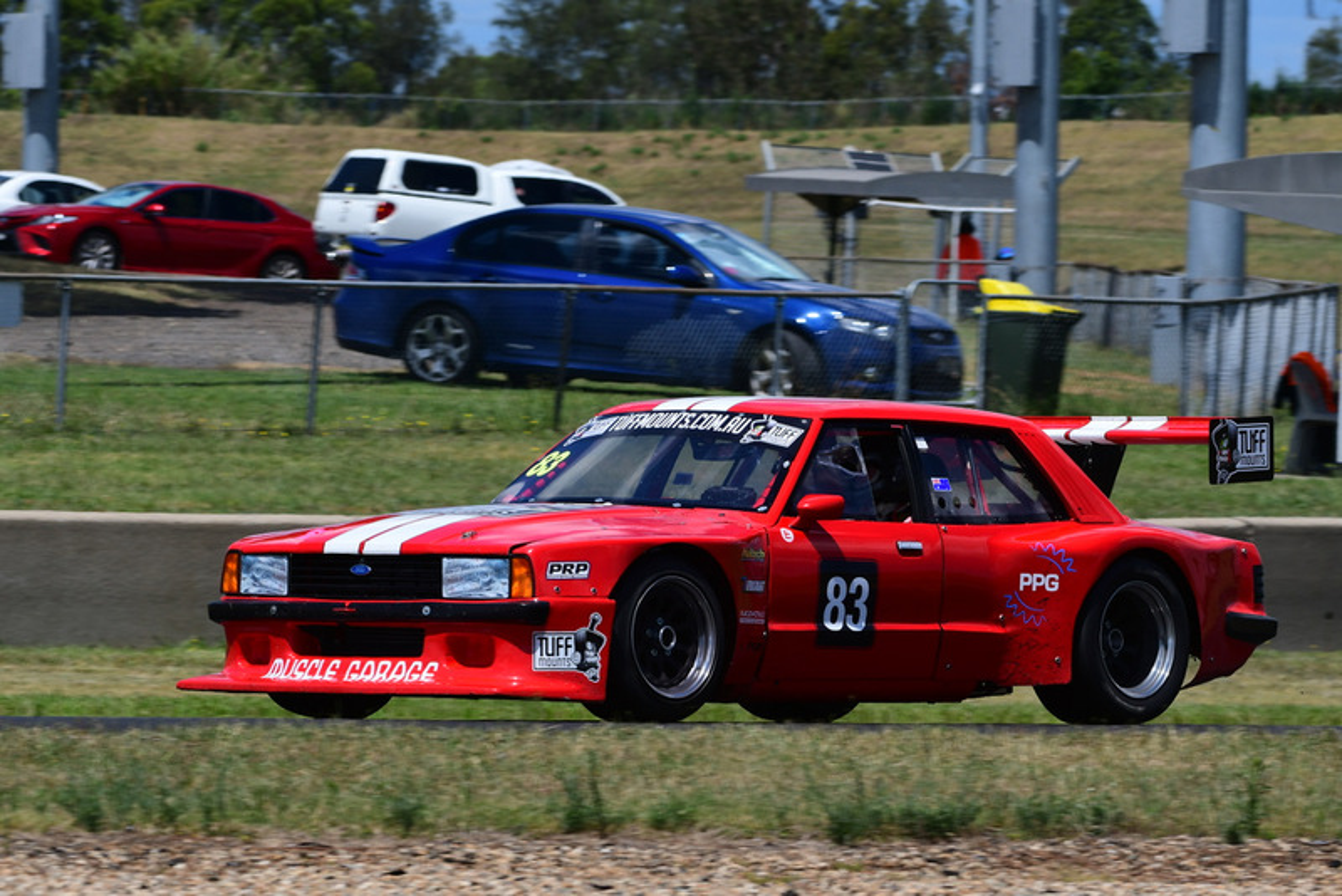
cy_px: 448
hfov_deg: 6.9
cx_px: 671
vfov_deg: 4.6
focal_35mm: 300
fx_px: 11187
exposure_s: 1/640
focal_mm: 200
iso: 200
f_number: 10
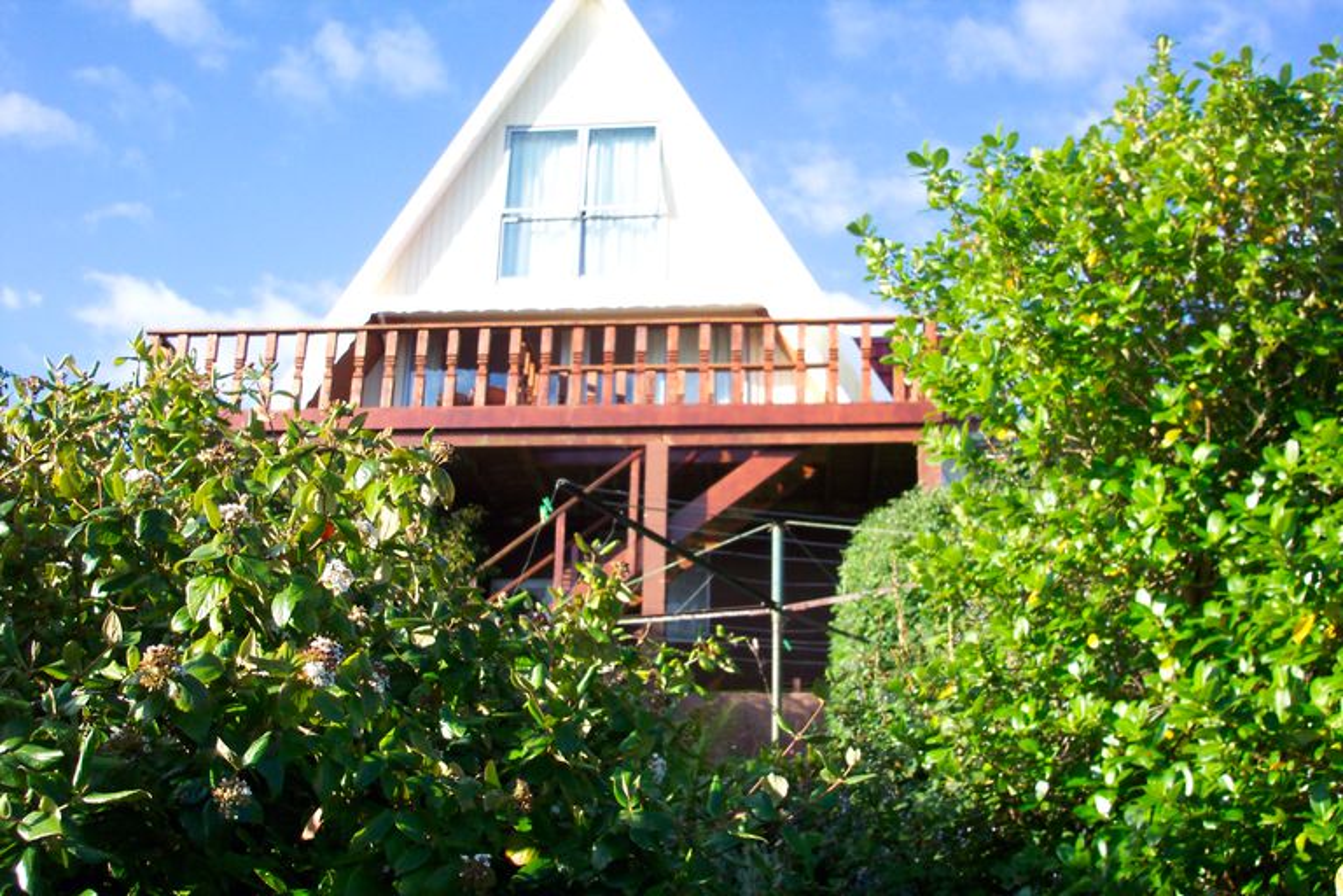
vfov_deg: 37.9
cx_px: 672
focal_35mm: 35
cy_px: 448
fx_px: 1306
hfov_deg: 54.4
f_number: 2.8
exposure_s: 1/500
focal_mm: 7.5
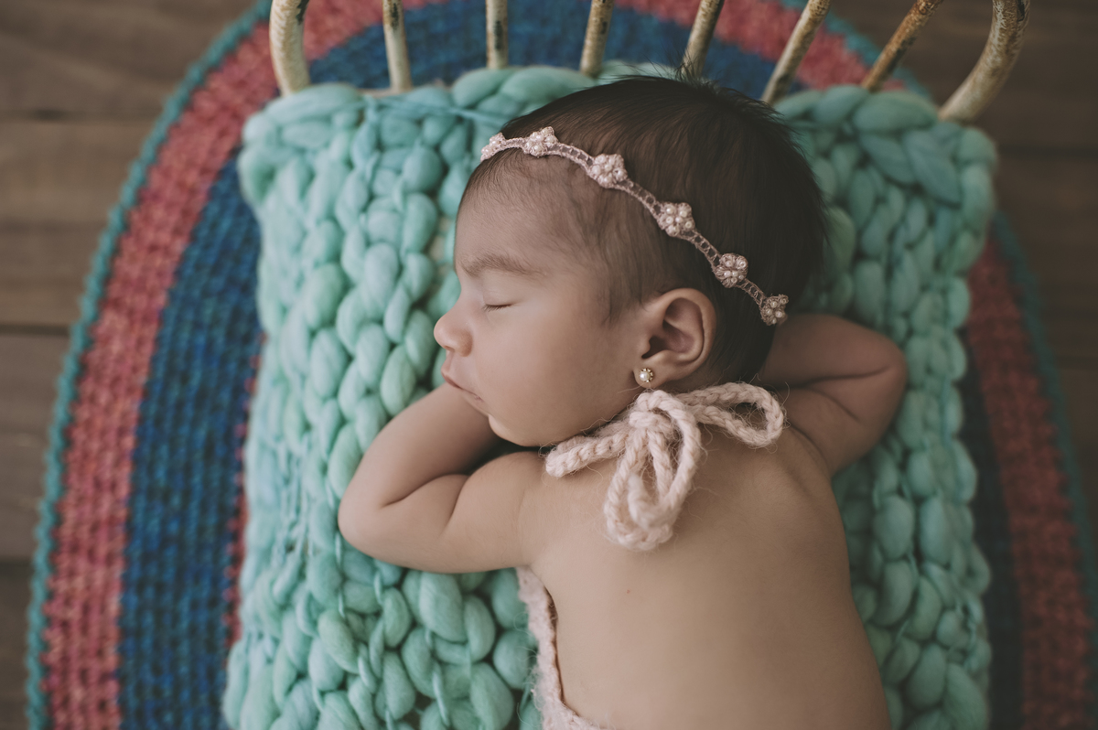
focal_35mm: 35
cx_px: 549
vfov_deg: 37.8
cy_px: 365
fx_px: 1067
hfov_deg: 54.5
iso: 200
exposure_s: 1/200
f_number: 2.5
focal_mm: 35
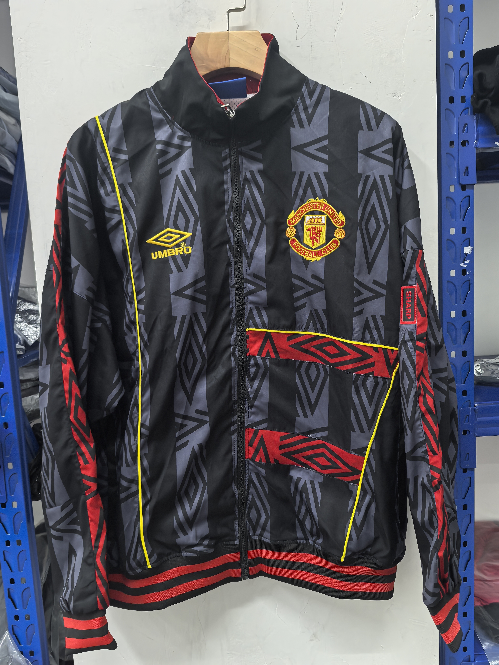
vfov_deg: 65.3
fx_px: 519
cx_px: 250
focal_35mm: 27
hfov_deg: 51.4
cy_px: 332
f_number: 1.4
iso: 400
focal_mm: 6.98
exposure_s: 1/50
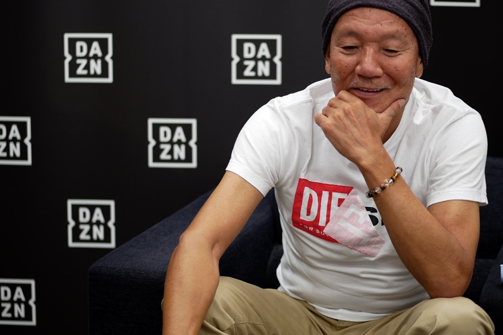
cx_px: 251
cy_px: 146
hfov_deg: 22.6
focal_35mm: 90
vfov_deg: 15.2
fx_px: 1257
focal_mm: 43
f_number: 1.7
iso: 200
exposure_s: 1/100
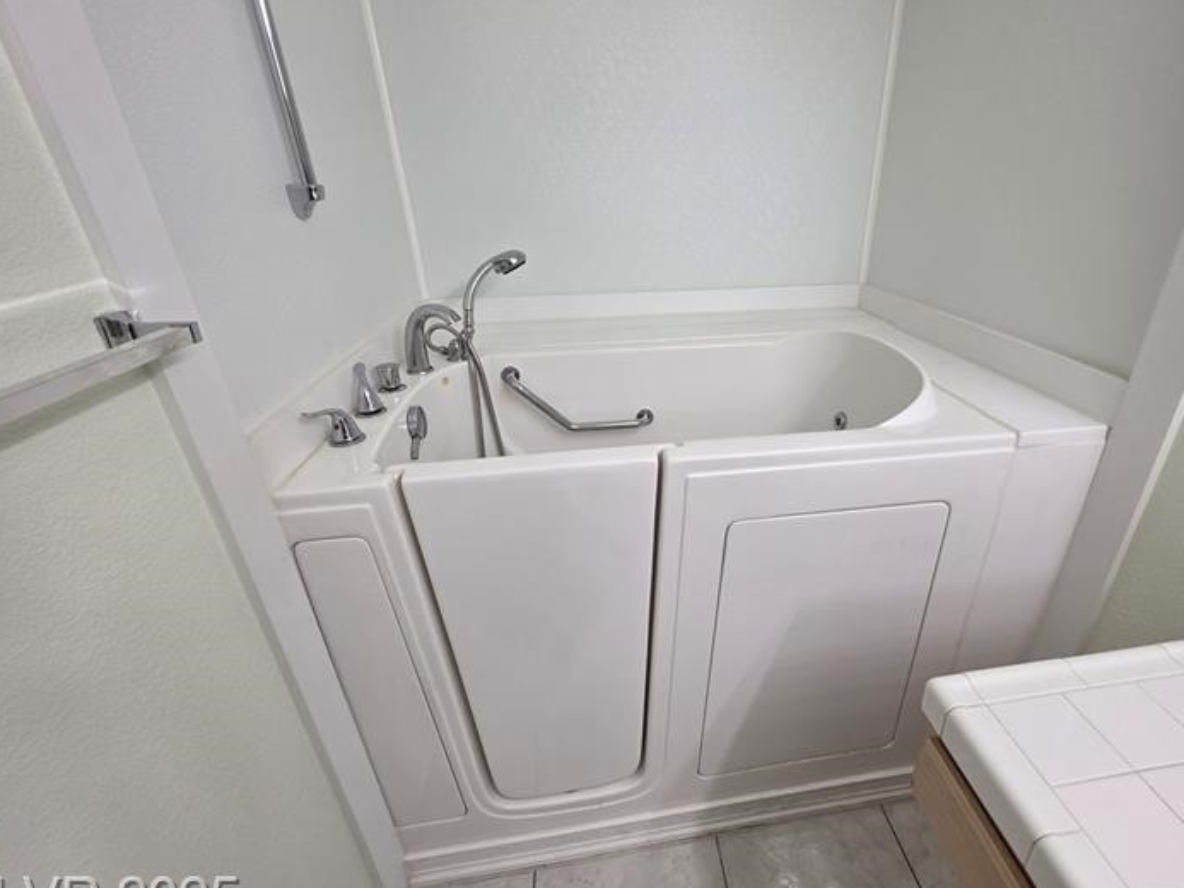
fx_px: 513
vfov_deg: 81.7
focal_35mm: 15
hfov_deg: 97.7
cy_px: 425
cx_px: 665
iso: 160
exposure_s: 1/120
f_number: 1.9
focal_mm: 2.2
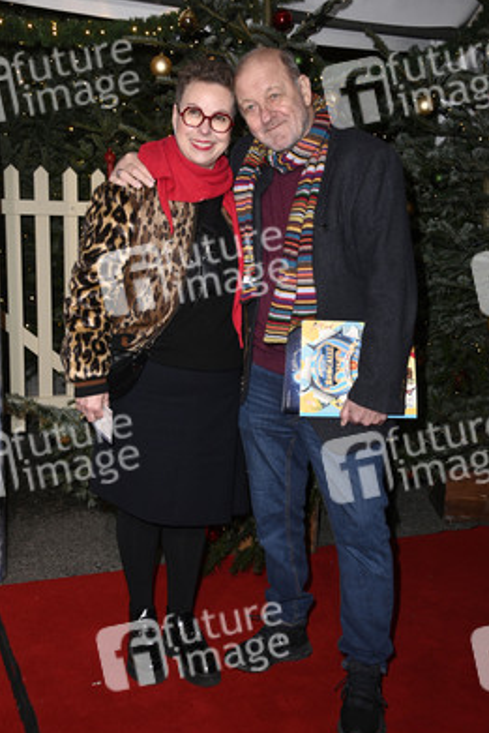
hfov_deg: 29.9
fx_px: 916
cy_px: 366
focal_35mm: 45
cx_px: 247
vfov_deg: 43.6
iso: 1250
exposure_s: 1/250
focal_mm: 44
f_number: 5.6
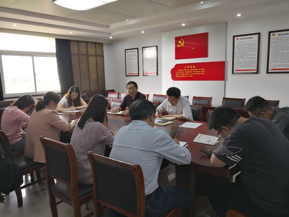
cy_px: 108
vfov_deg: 51.4
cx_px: 144
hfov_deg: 65.3
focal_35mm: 27
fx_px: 225
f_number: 1.6
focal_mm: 3.95
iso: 80
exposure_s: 1/100
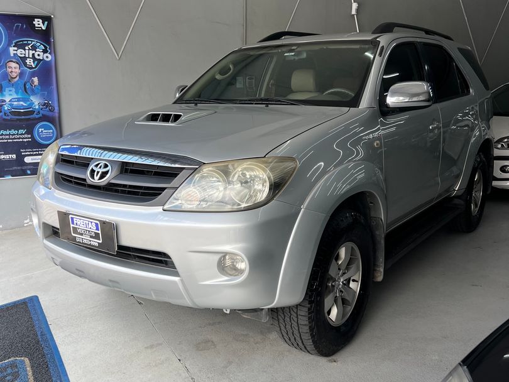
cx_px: 254
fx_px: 382
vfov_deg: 53.1
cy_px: 191
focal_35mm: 26
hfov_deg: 67.3
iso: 50
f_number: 1.5
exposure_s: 1/311
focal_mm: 5.7
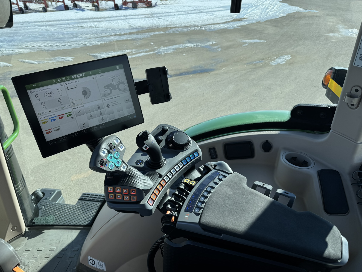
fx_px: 251
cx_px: 181
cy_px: 136
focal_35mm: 24
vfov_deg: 56.8
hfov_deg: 71.6
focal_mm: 6.76
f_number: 1.78
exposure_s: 1/1923
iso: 80
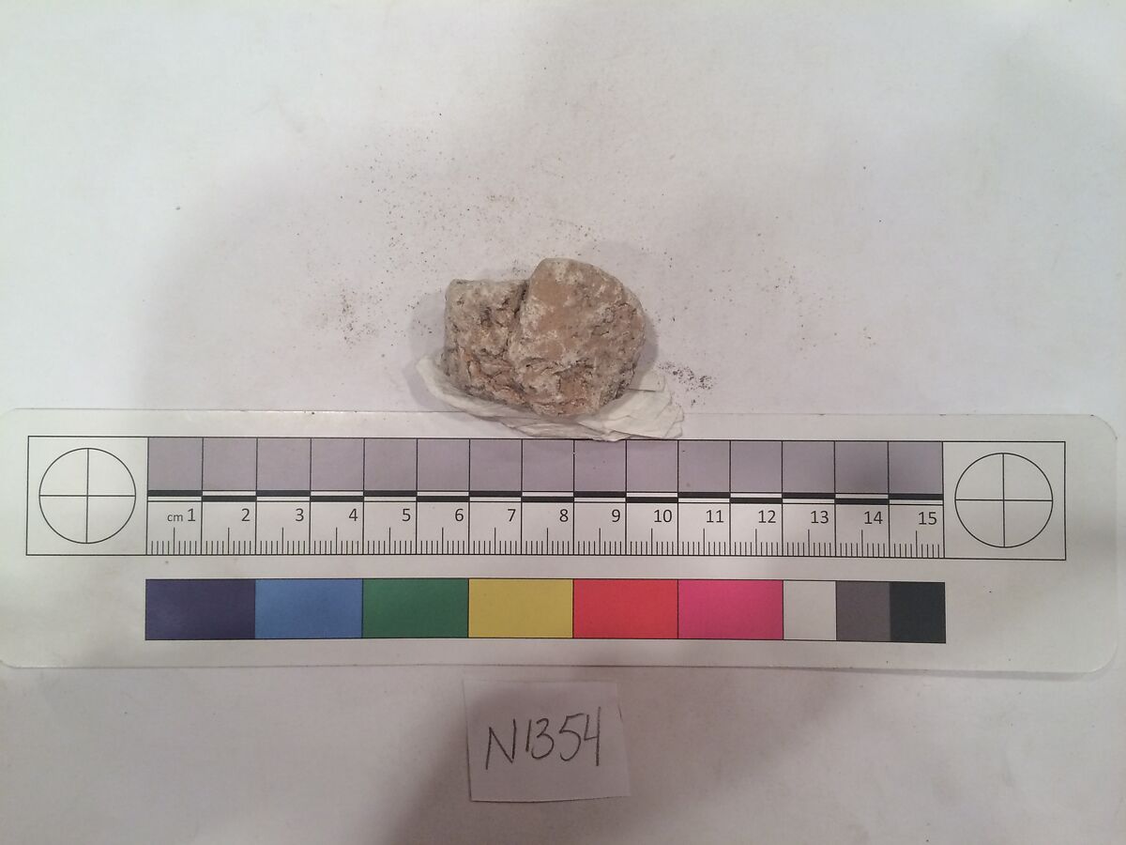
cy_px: 422
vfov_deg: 48.2
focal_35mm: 29
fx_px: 943
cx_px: 563
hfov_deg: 61.7
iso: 32
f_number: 2.2
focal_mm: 4.15
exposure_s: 1/30
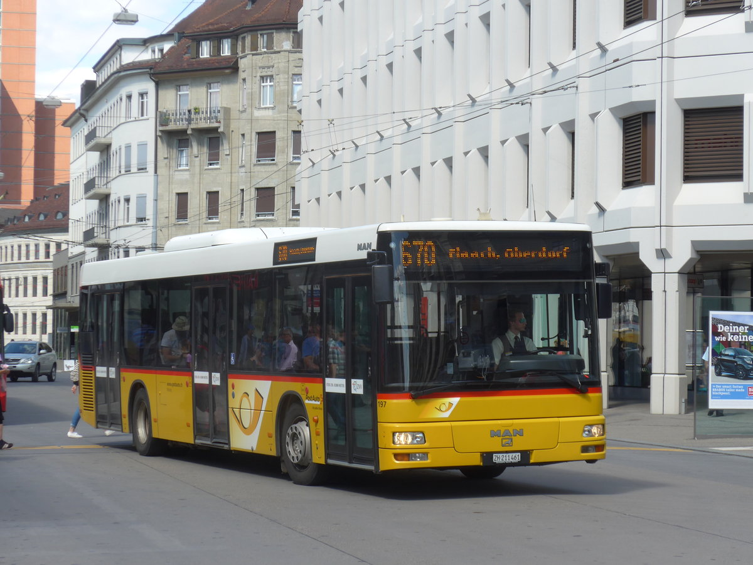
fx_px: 2110
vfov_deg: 15.2
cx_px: 376
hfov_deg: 20.2
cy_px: 282
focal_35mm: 97
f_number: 4.7
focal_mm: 19.2
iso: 80
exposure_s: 1/250
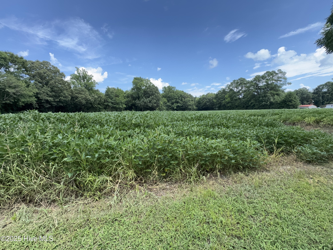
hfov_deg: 102.1
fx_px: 135
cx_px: 166
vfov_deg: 85.7
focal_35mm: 14
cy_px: 125
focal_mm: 2.22
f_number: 2.2
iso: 40
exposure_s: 1/605
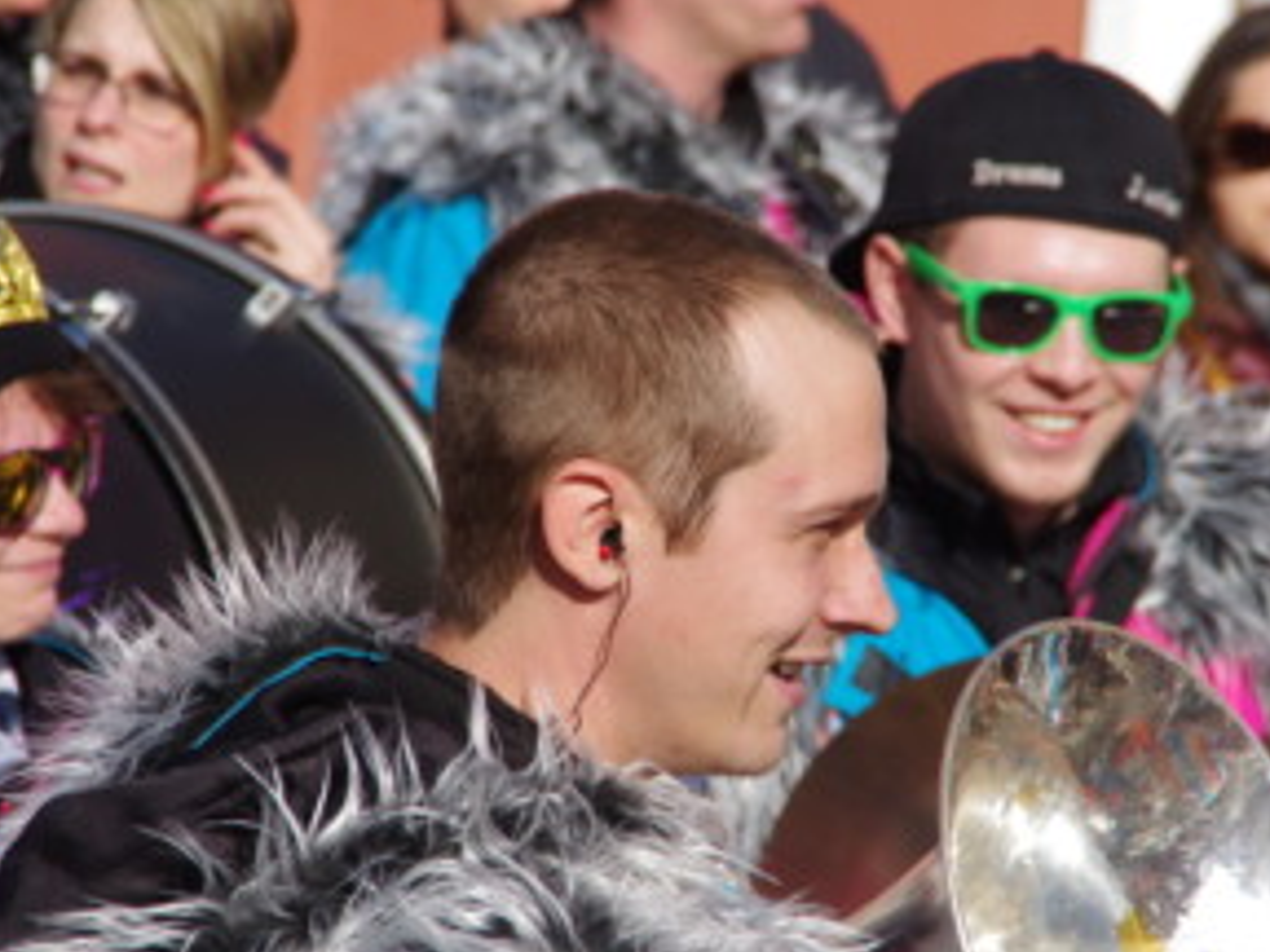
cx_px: 697
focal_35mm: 499
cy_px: 500
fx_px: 18307
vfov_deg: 3.0
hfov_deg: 4.0
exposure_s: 1/320
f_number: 11
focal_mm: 200
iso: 200
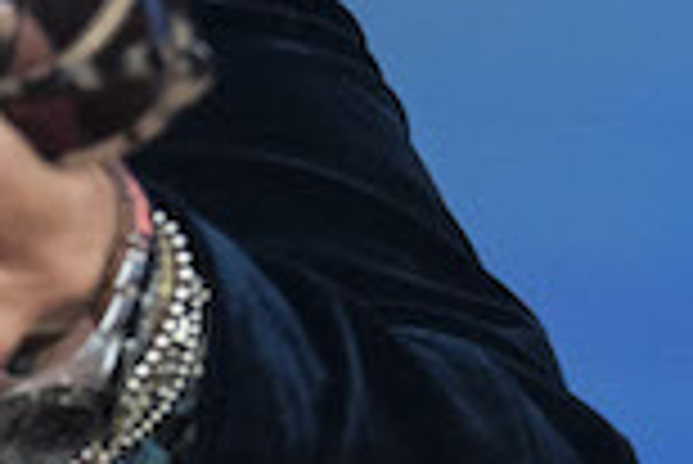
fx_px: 38343
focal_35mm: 1990
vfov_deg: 0.7
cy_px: -462
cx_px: -1066
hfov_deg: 1.0
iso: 1600
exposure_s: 1/1000
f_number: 3.5
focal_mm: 200
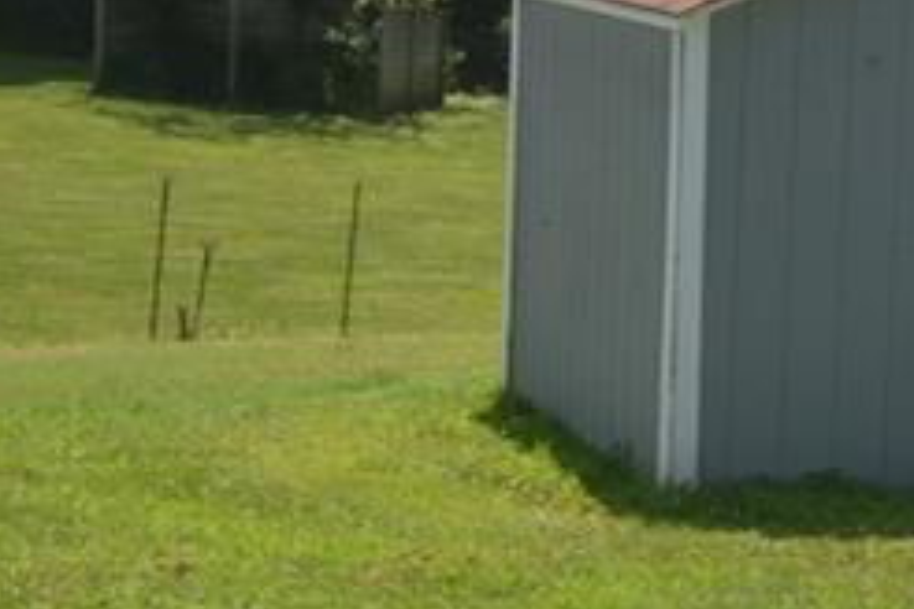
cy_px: 71
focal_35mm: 125
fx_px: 3173
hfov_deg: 16.3
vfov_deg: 10.9
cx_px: 680
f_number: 5.6
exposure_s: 1/125
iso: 140
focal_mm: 20
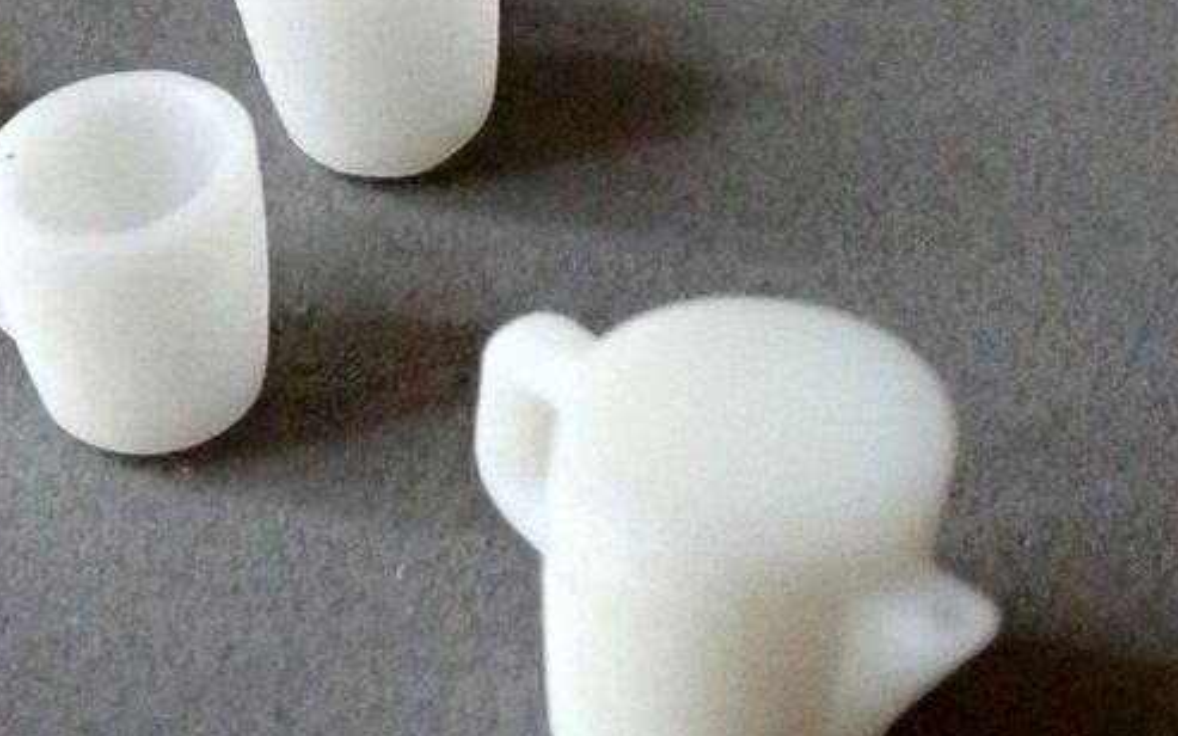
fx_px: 2119
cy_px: 251
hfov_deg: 30.3
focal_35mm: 66
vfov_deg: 19.6
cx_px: 229
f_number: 3.2
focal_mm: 5.5
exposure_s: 1/250
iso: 640
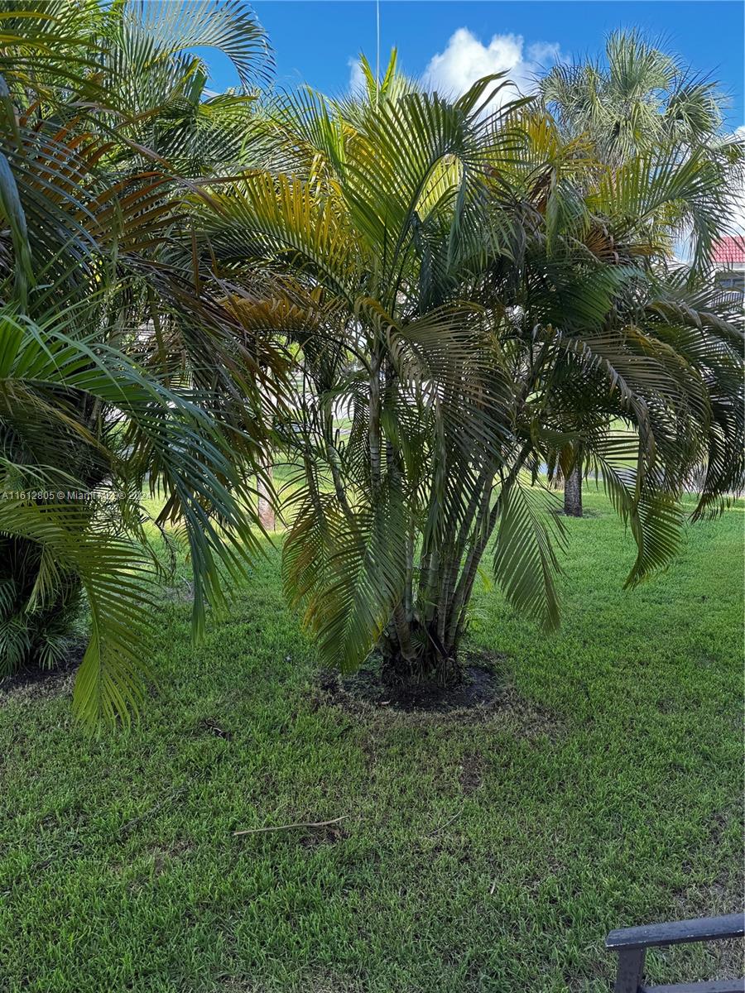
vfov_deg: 71.6
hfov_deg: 56.8
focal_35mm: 24
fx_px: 689
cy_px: 496
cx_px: 372
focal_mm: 6.76
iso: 80
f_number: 1.78
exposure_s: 1/379
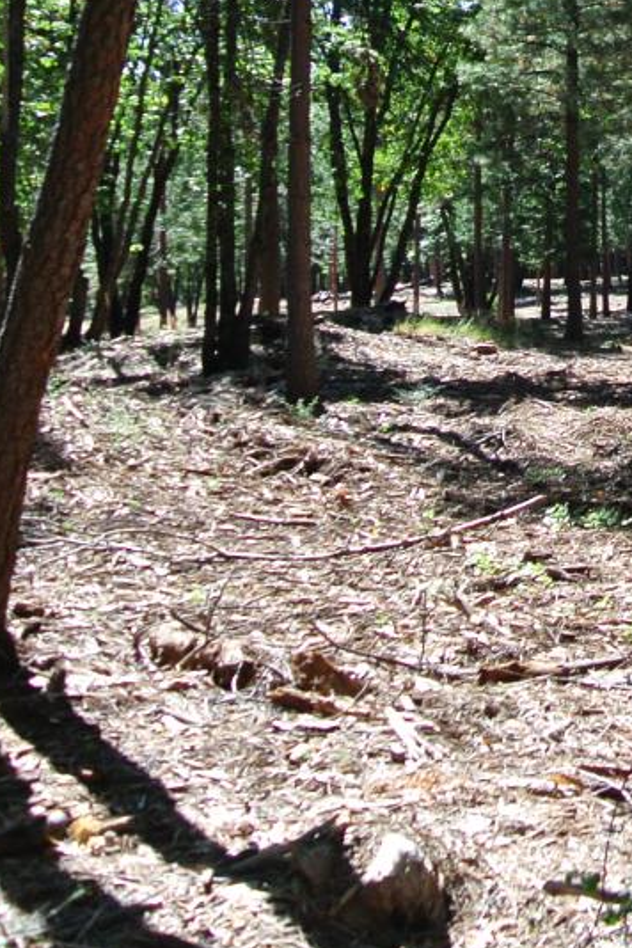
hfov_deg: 15.7
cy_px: 103
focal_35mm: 76
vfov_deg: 25.8
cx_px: 1083
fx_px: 2001
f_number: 4
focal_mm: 10
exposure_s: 1/200
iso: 100
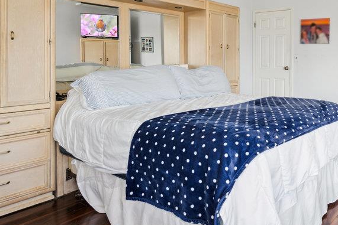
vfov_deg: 45.6
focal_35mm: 28
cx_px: 287
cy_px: 71
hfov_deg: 58.5
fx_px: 263
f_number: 5.6
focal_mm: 16
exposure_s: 1/80
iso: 400
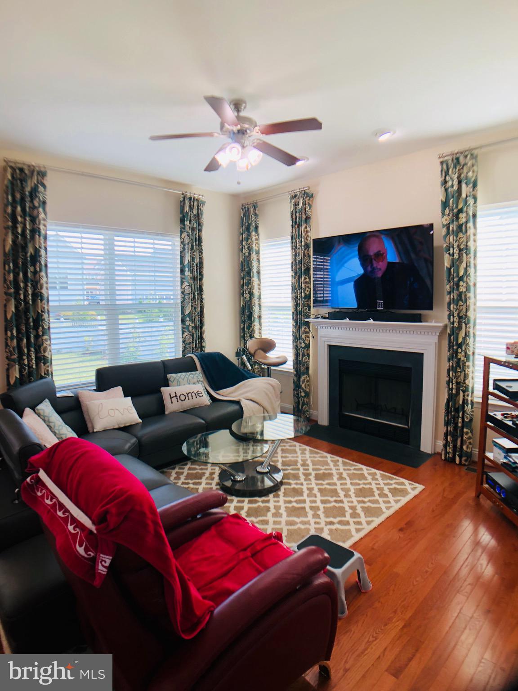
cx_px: 259
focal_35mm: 28
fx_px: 559
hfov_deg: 49.7
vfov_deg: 63.4
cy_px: 346
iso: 50
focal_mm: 3.99
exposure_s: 1/120
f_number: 1.8
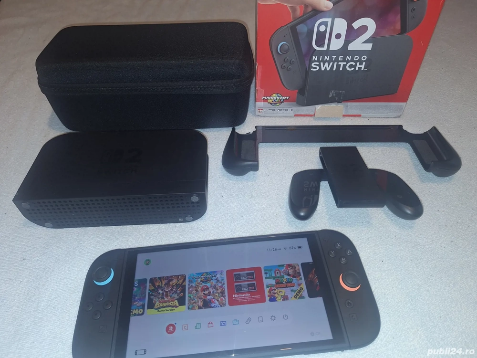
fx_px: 317
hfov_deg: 73.9
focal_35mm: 23
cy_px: 179
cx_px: 238
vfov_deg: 58.9
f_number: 1.8
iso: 64
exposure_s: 1/40
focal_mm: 5.54
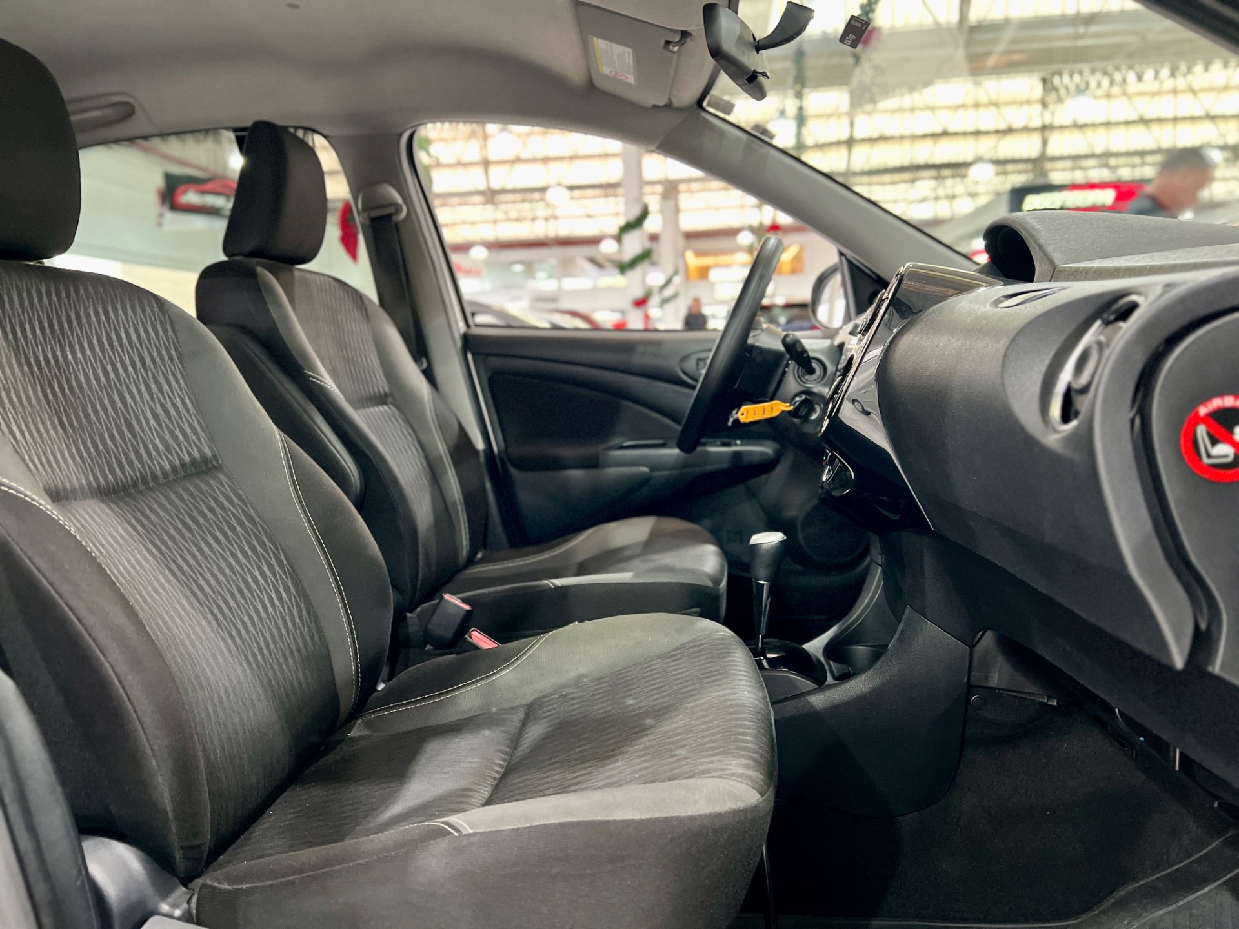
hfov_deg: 67.3
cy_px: 464
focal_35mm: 26
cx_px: 620
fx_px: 931
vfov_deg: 53.1
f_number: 1.5
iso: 500
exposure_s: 1/30
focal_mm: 5.7
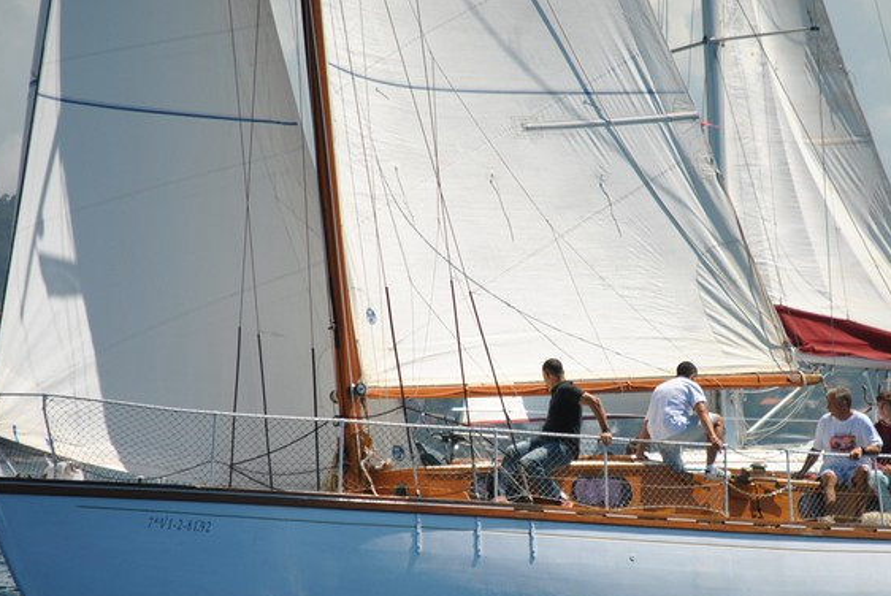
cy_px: 347
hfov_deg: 5.5
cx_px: 588
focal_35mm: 374
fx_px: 9259
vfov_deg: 3.7
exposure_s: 1/640
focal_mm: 175
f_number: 5.3
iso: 100
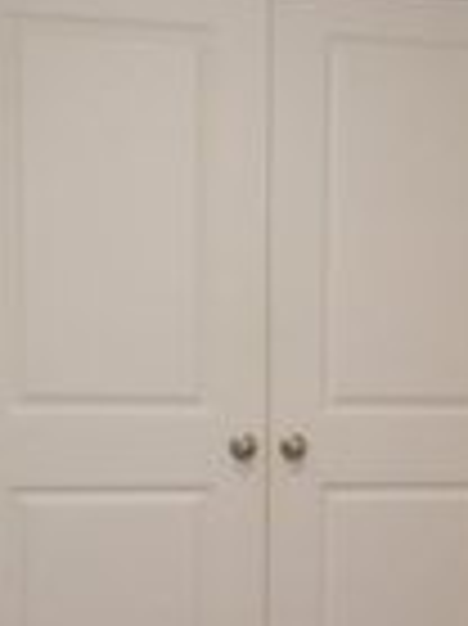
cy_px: 471
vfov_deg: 32.6
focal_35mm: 58
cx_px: 279
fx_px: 1047
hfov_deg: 25.2
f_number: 4
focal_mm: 14
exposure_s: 1/60
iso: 800
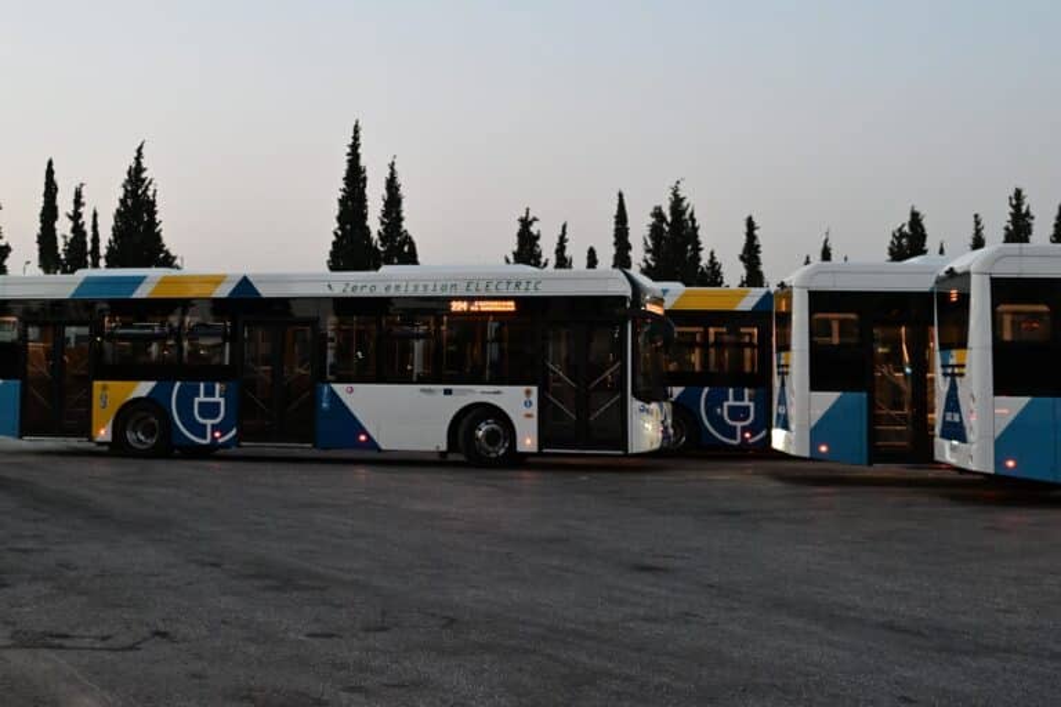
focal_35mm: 38
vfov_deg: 35.1
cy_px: 354
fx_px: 1120
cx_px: 530
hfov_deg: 50.7
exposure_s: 1/400
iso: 6400
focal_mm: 38
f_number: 4
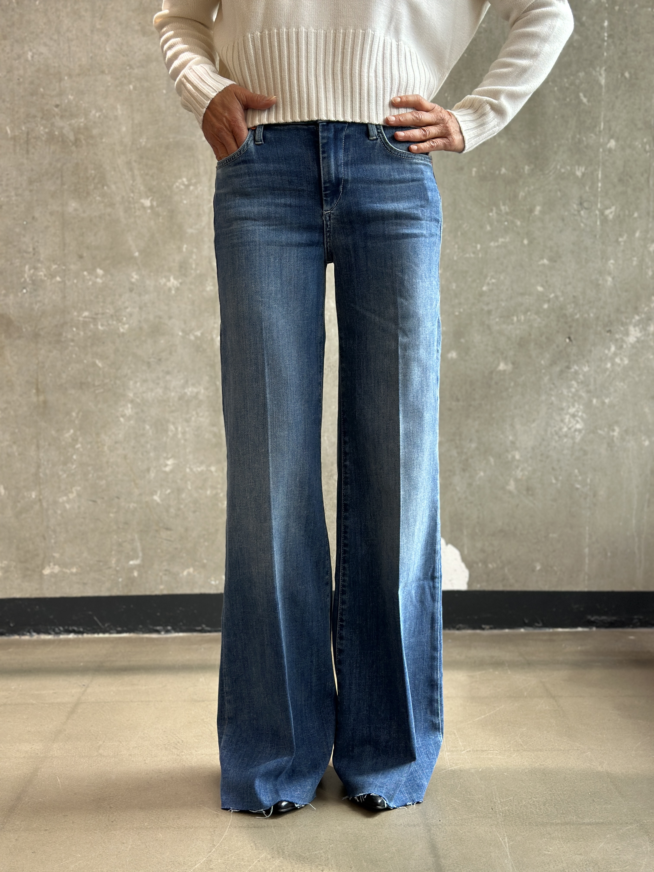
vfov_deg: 39.7
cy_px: 436
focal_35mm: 48
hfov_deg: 30.3
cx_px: 327
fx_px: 1209
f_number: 1.78
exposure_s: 1/121
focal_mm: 6.86
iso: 125
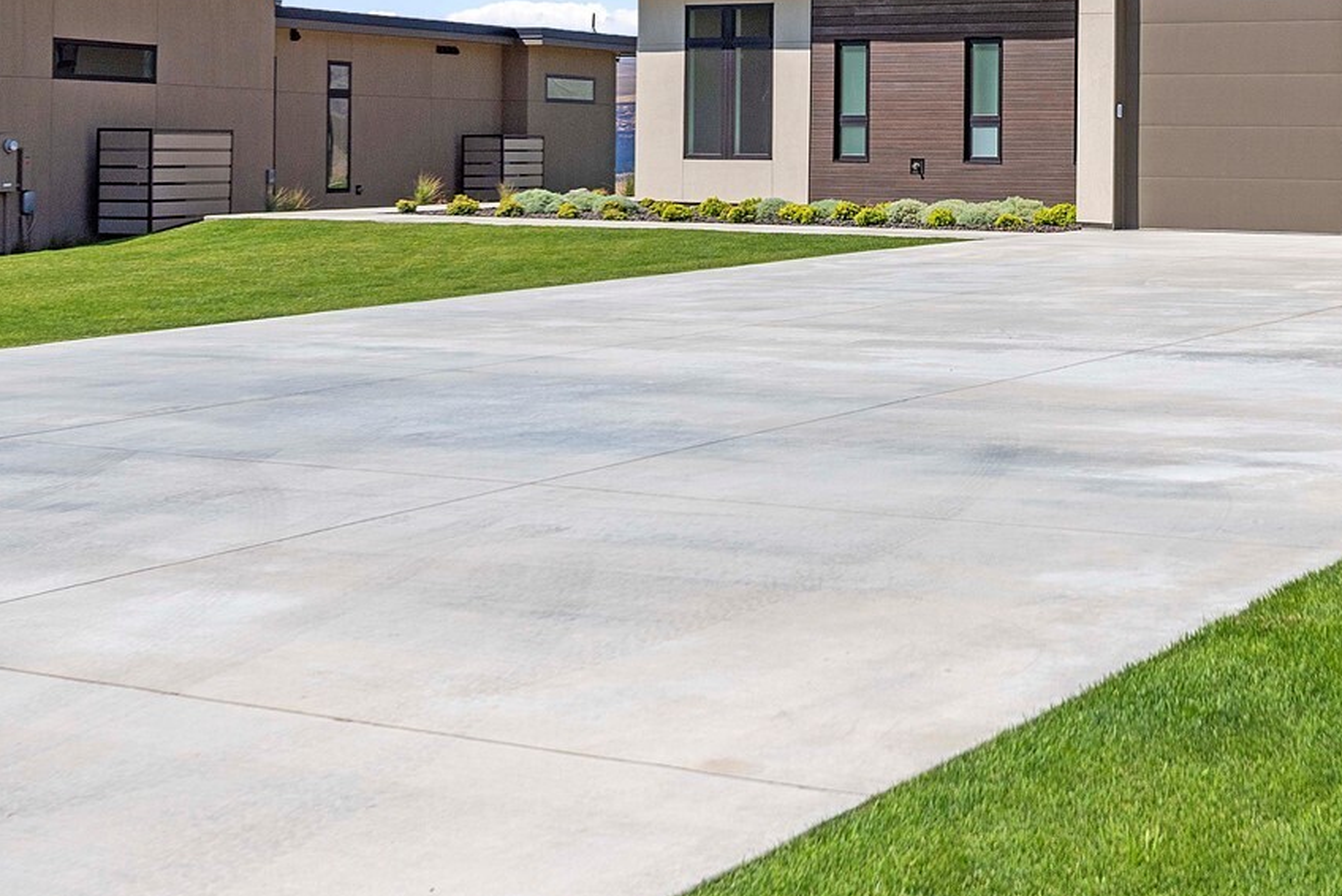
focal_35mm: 60
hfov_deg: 32.4
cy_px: 118
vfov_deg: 22.2
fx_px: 2237
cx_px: 1086
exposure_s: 1/1600
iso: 100
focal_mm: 30
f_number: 8
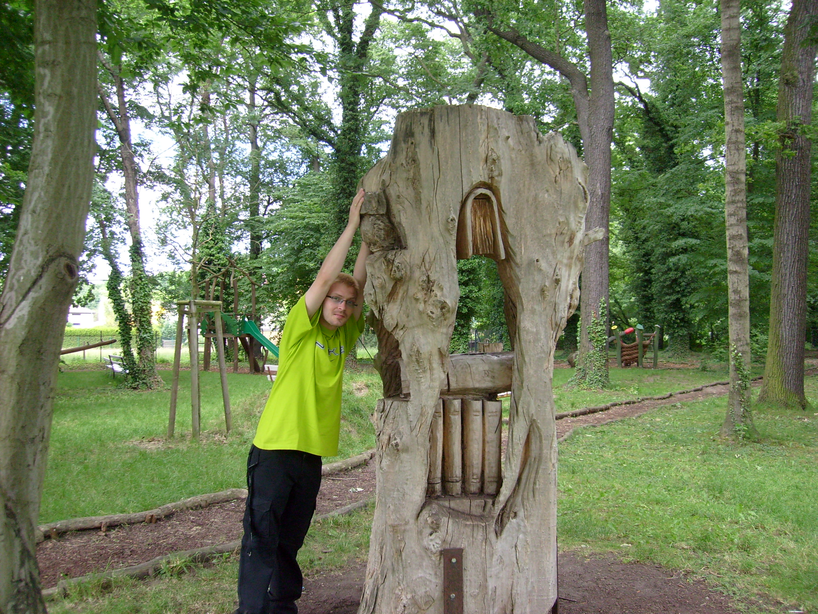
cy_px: 307
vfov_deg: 40.7
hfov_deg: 52.6
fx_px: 827
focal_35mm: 35
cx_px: 409
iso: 80
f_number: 2.8
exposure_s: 1/125
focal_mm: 5.8
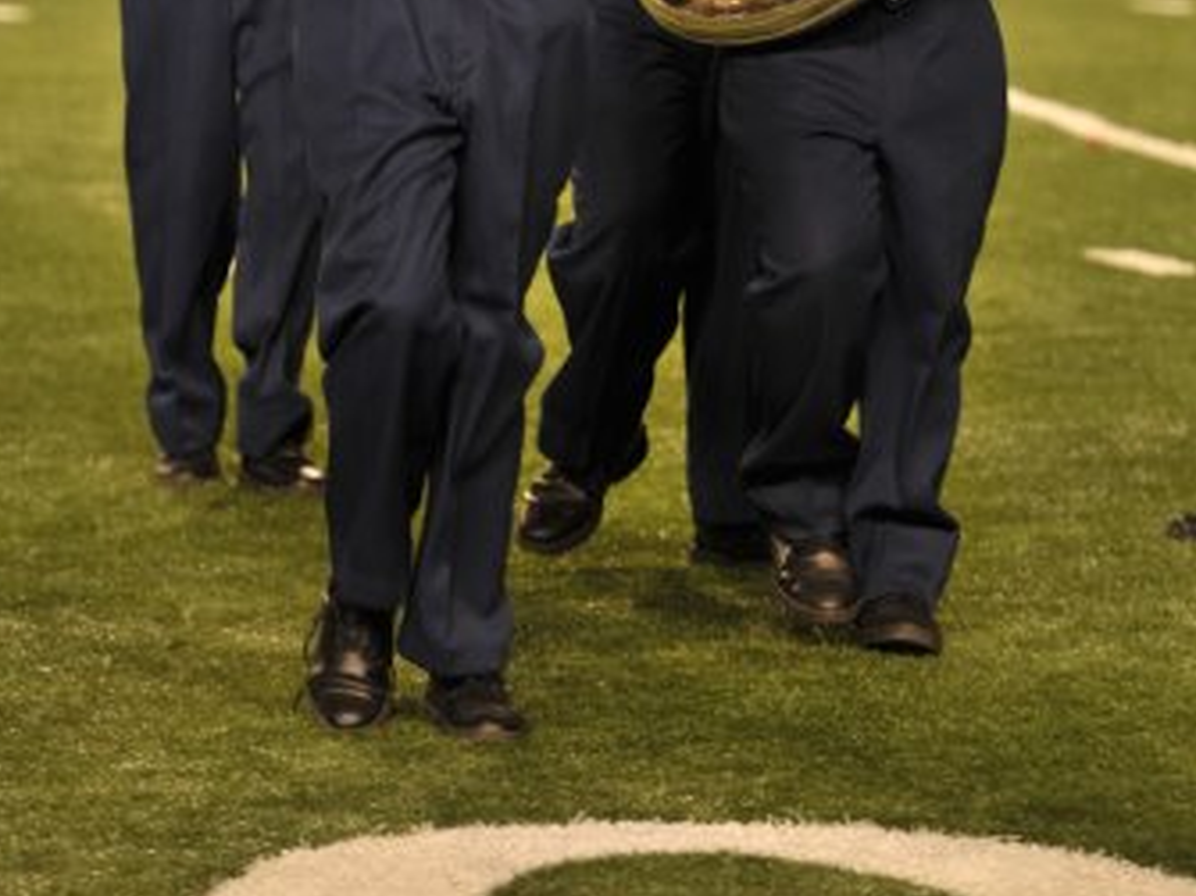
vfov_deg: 4.4
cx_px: 541
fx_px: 11605
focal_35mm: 336
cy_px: -132
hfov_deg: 5.9
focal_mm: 130
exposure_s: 1/80
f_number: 2.8
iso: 200
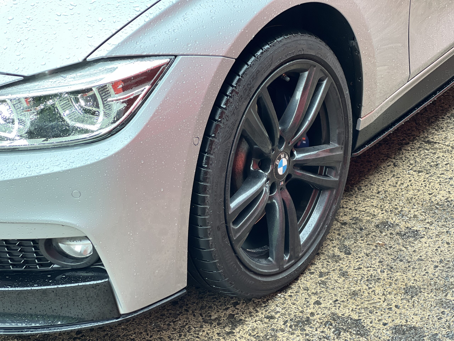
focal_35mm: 77
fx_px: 1010
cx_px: 227
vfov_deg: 19.1
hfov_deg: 25.3
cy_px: 170
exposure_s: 1/83
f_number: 2.8
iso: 250
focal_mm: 9
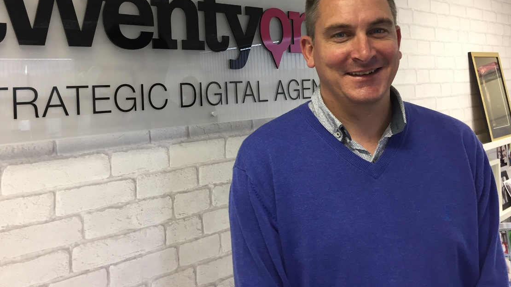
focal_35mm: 35
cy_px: 83
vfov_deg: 33.2
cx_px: 231
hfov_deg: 56.5
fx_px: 474
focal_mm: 4.15
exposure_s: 1/33
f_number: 2.2
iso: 80
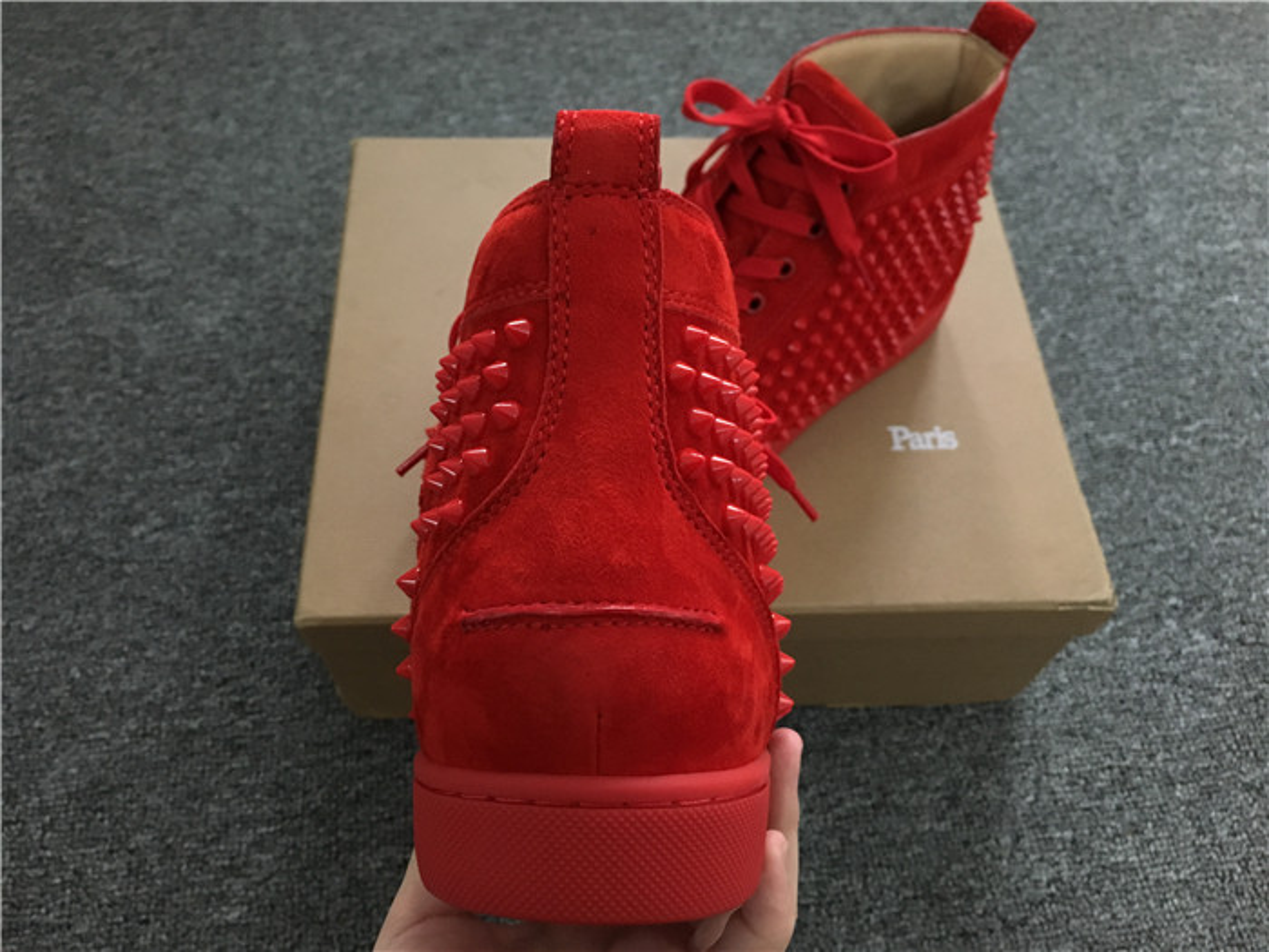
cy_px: 476
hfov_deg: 61.7
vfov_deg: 48.2
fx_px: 1063
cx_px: 634
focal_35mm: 29
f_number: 2.2
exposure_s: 1/20
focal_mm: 4.15
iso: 200
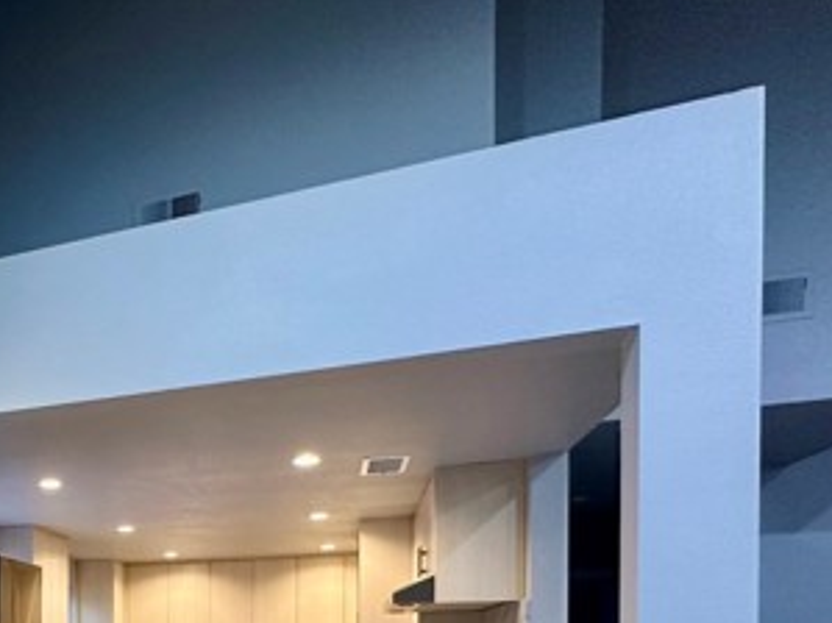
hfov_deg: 51.5
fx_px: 721
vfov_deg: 39.7
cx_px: 56
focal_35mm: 30
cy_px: 656
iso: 320
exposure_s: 1/120
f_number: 2.2
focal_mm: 2.22
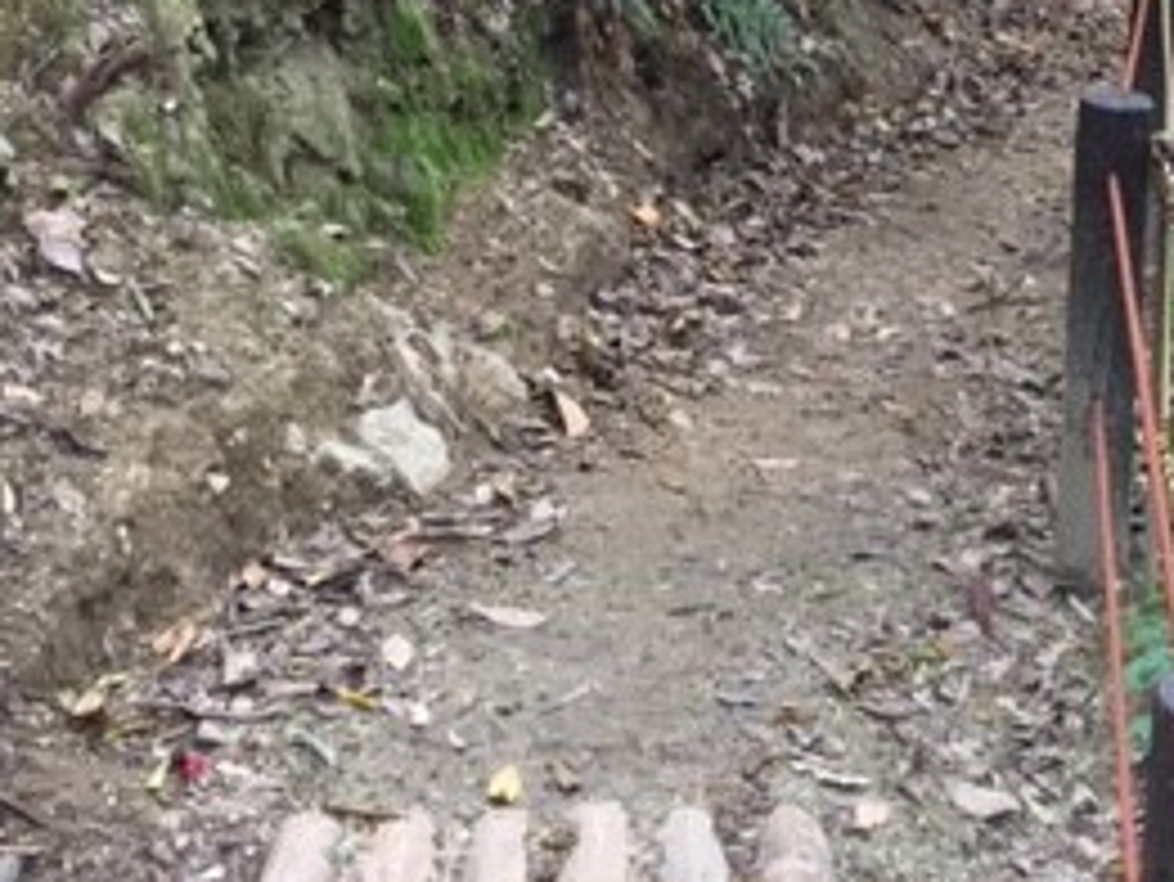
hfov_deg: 27.0
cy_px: 81
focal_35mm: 71
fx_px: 2409
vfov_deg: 20.3
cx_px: 900
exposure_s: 1/30
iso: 40
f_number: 2.2
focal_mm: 4.15
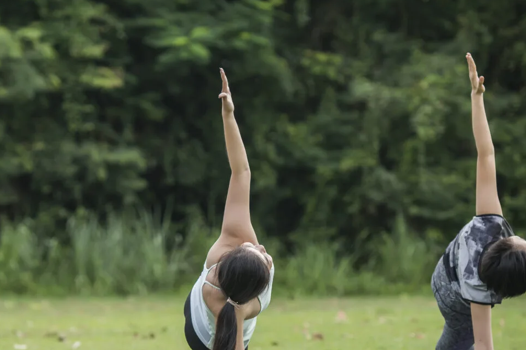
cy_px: 182
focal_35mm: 232
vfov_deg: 5.9
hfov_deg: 8.9
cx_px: 135
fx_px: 3390
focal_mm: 116
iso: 100
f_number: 2.8
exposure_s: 1/500
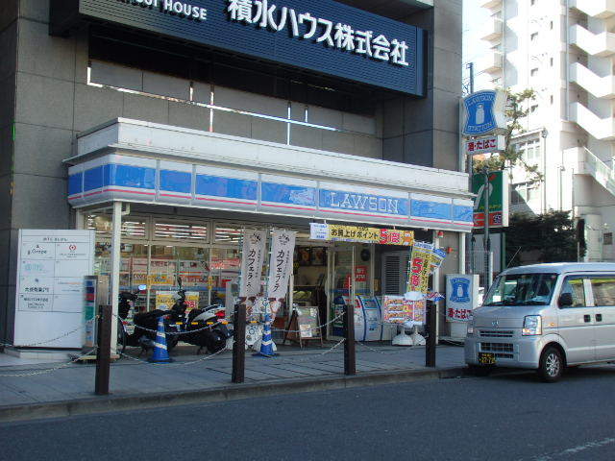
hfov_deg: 46.8
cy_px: 230
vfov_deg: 36.0
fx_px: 711
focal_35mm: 40
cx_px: 308
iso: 125
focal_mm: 7.3
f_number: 3.7
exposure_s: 1/250
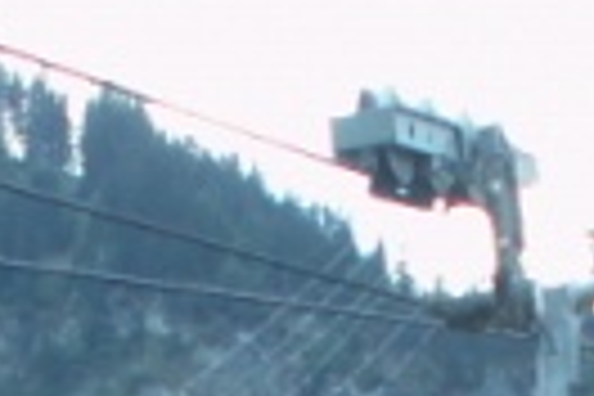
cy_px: 945
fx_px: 4653
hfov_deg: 7.3
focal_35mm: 282
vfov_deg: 4.8
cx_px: 342
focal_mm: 5.86
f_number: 3.2
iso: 50
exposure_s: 1/50
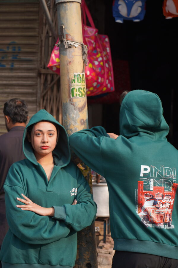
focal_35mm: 70
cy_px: 134
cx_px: 89
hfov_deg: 19.5
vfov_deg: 28.8
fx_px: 519
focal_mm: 70
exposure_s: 1/320
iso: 100
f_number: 4.5
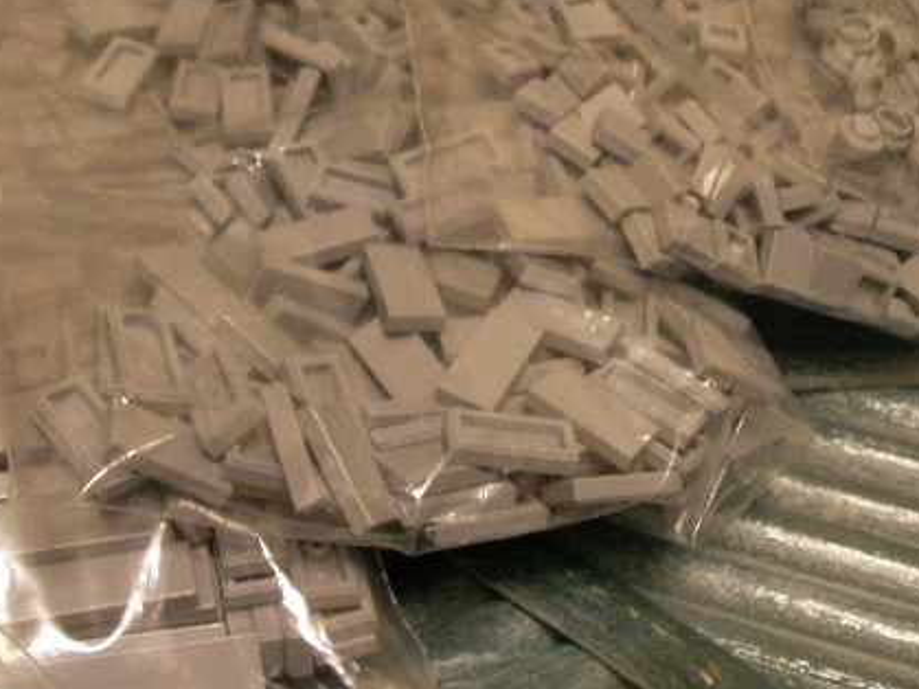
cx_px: 406
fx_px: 1539
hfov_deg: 33.2
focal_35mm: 58
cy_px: 235
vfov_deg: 25.1
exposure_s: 1/6.9
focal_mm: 6.3
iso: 200
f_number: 3.5
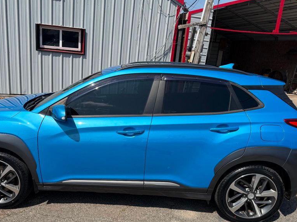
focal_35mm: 32
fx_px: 275
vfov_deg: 43.6
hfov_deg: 56.5
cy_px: 146
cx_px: 125
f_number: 1.78
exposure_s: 1/5319
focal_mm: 6.76
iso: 80
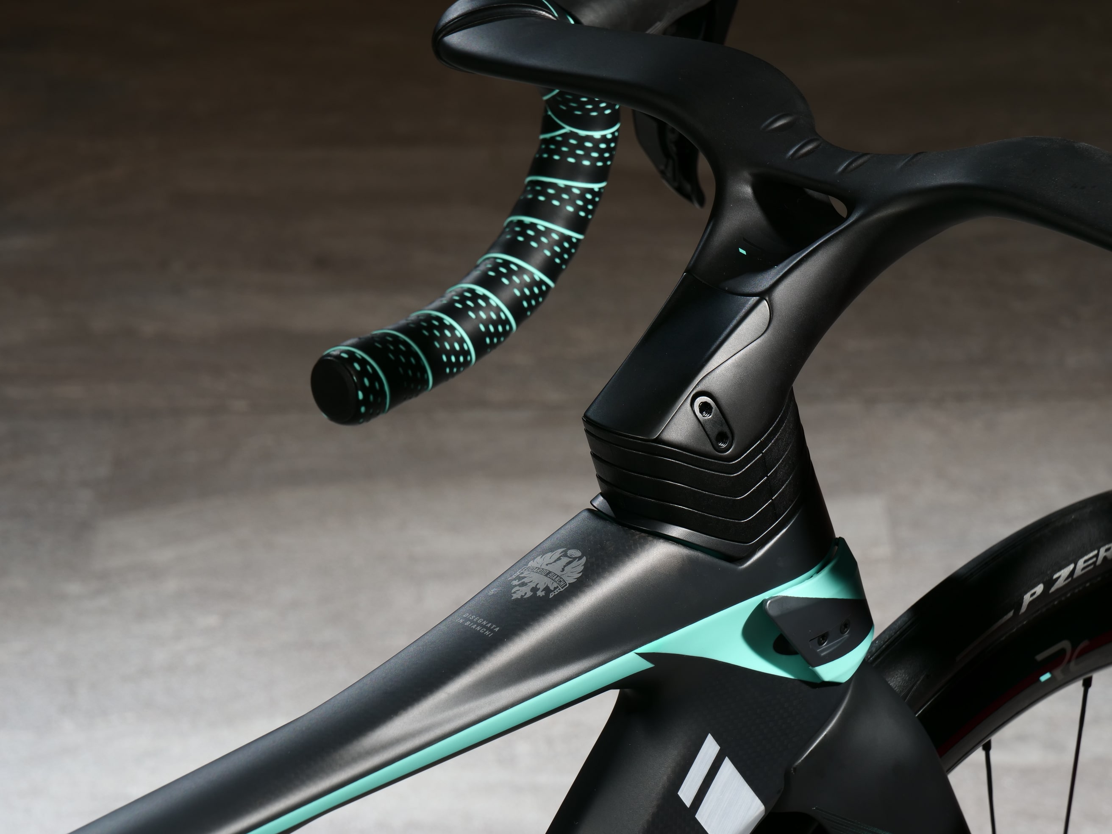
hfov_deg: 16.4
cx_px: 556
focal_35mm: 120
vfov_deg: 12.3
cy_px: 417
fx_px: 3855
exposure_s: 1/250
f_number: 8
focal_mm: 60
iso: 100
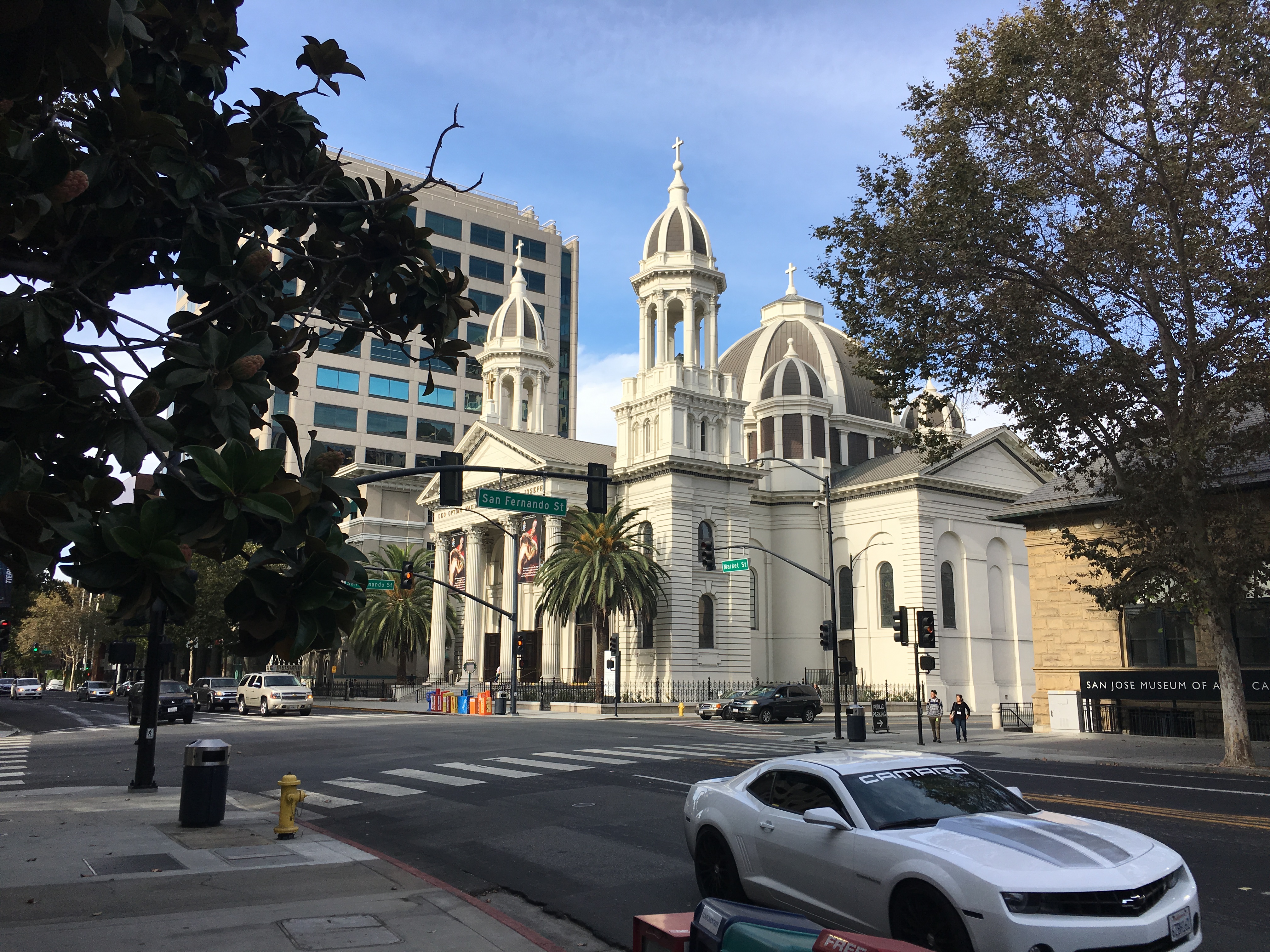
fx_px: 1064
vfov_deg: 48.2
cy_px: 476
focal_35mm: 29
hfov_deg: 61.7
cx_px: 635
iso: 25
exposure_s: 1/938
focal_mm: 4.15
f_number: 2.2
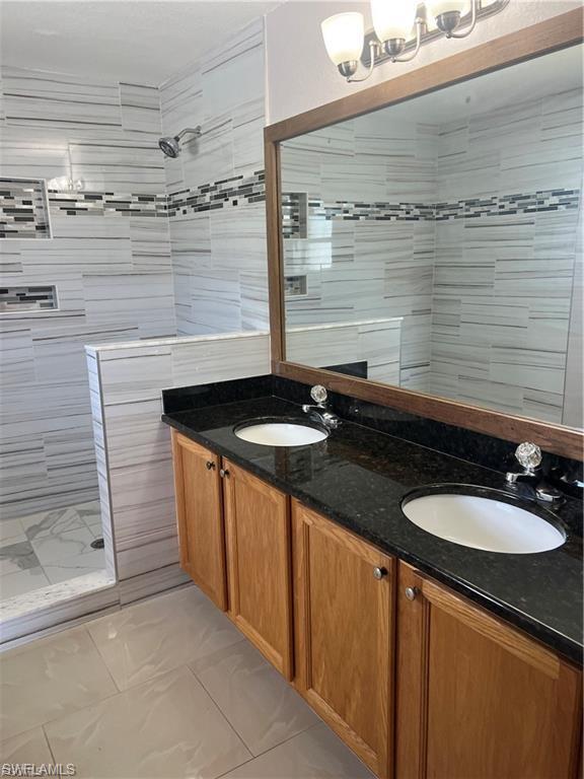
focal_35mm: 26
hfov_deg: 53.1
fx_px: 585
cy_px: 390
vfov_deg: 67.3
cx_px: 292
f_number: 1.5
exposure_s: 1/120
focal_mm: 5.7
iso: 125
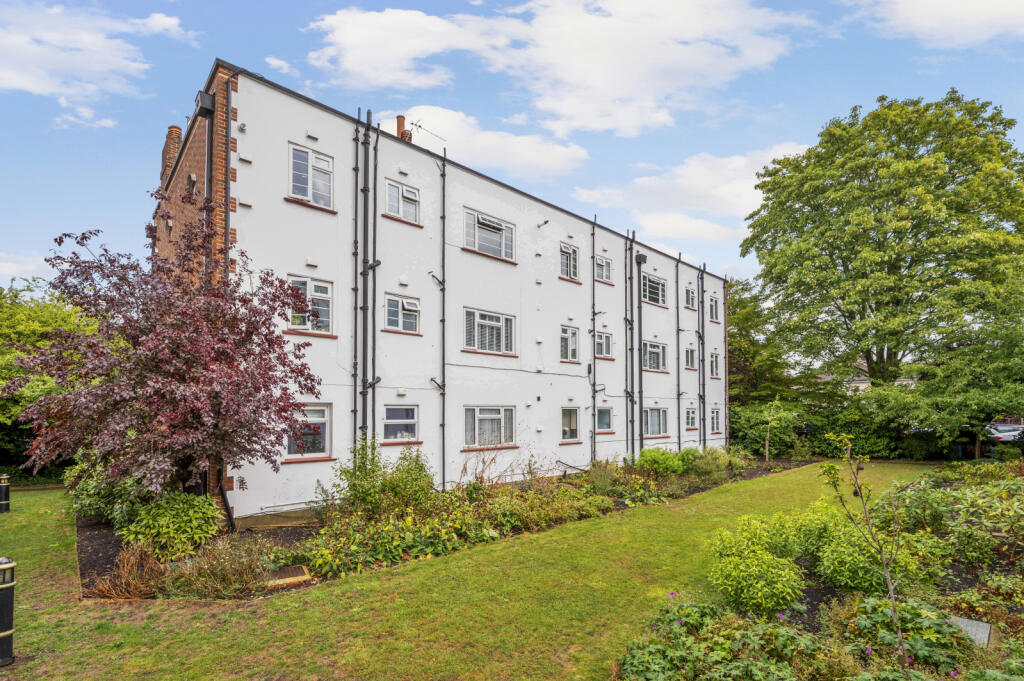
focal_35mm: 14
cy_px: 340
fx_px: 398
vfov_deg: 81.1
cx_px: 512
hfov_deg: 104.3
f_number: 8
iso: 400
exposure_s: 1/250
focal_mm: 14
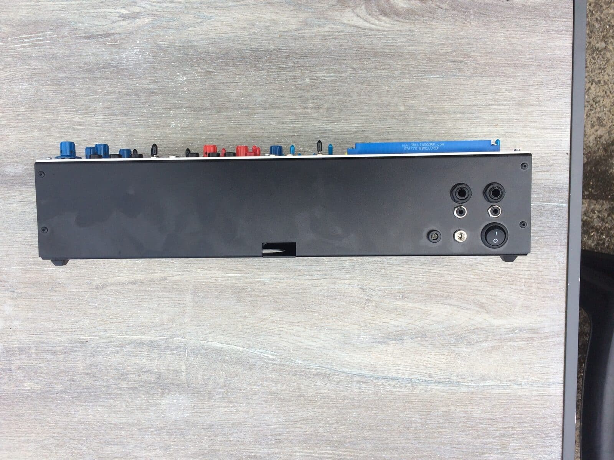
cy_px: 230
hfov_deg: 61.7
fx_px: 514
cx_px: 307
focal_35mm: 29
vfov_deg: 48.2
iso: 32
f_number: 2.2
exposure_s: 1/446
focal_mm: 4.15
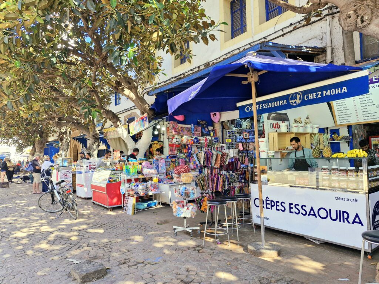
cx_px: 190
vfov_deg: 58.9
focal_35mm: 23
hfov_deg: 73.9
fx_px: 252
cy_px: 142
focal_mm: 5.54
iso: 50
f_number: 1.8
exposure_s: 1/182
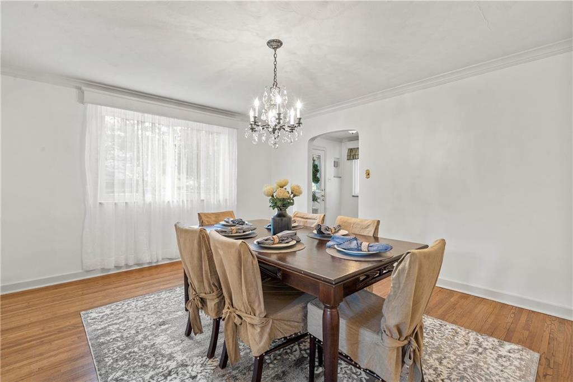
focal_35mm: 16
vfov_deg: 73.7
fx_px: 255
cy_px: 191
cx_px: 286
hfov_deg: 96.8
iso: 250
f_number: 9
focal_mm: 16
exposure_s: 1/2.5
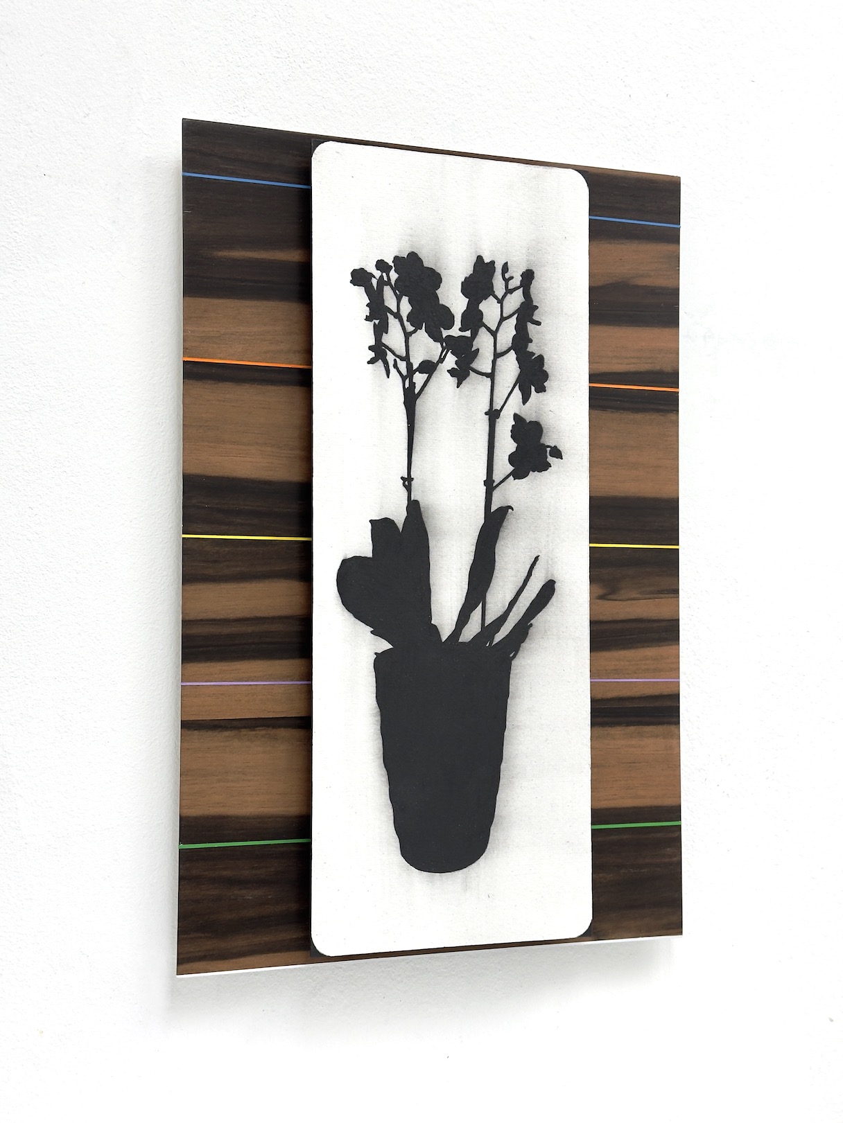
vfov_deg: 39.7
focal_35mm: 48
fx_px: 1558
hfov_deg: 30.3
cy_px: 562
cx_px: 422
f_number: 1.78
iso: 64
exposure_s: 1/231
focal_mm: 6.86
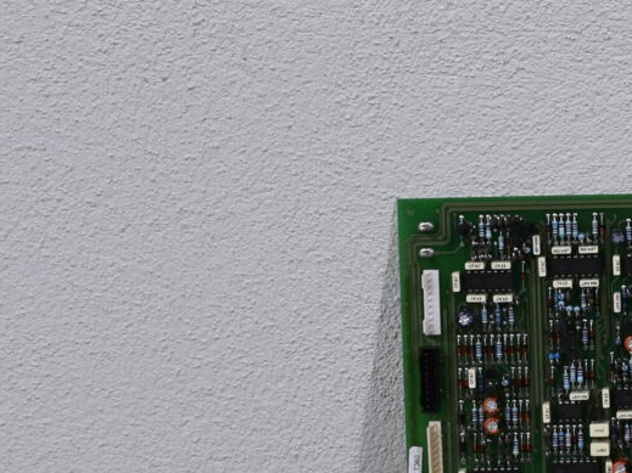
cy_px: 367
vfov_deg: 11.5
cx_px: 707
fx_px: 2336
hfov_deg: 15.0
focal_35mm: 128
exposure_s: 1/125
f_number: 5.6
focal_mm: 18
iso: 360
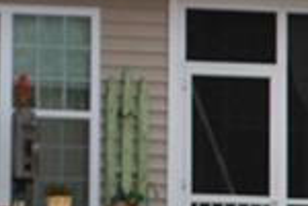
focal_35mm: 1047
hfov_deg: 2.0
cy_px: -334
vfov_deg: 1.3
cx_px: -396
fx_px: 8957
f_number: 4.8
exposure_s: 1/125
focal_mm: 102
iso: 200
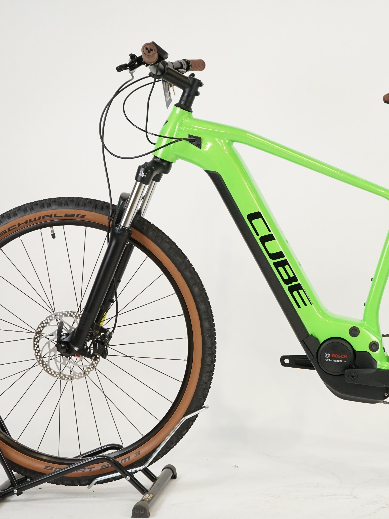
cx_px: 314
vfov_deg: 23.6
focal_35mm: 83
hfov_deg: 17.6
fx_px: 1244
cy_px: 259
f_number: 5.6
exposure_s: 1/200
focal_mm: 57
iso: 2000
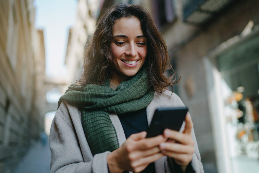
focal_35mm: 35
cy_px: 86
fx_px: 252
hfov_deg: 54.4
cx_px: 130
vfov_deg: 37.9
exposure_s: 1/800
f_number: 1.4
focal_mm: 35
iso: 100
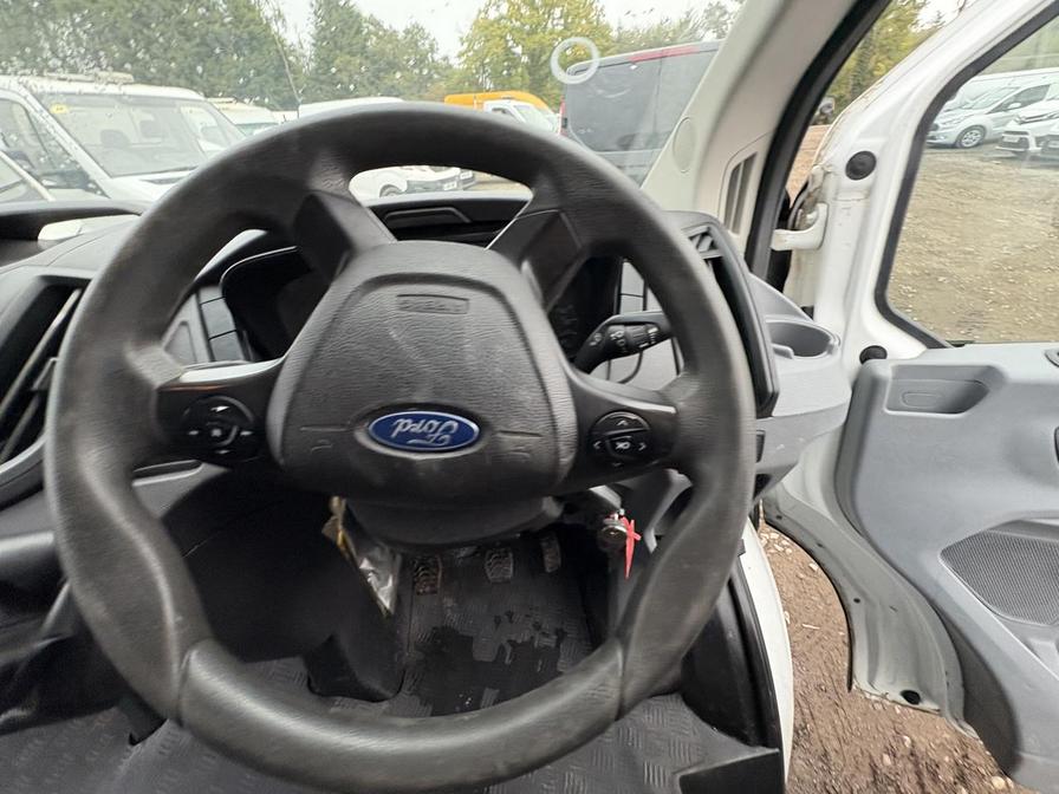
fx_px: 428
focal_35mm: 14
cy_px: 397
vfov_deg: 85.7
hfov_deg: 102.1
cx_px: 530
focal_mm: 2.22
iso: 320
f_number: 2.2
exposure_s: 1/60
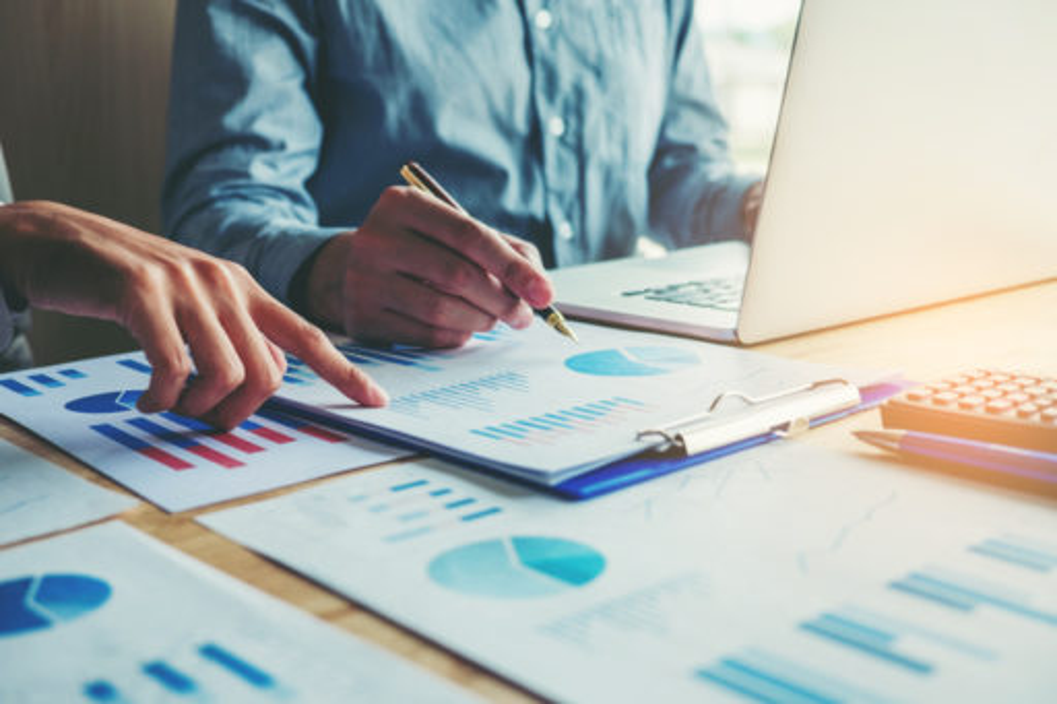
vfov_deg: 31.9
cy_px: 352
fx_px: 1233
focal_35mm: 42
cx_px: 528
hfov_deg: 46.4
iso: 200
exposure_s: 1/400
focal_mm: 27.7
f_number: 3.2
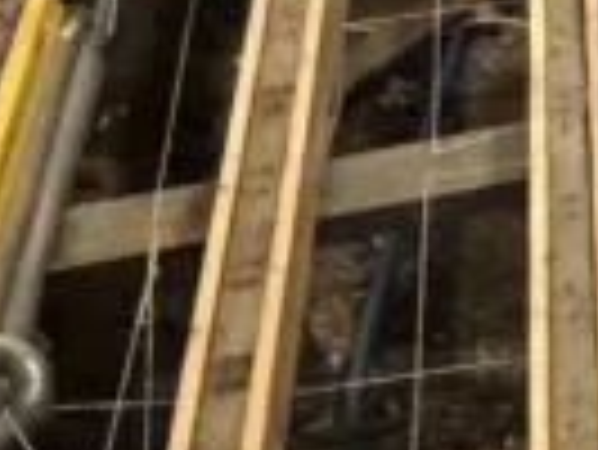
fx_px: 1867
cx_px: 1160
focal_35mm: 108
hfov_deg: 15.1
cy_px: -63
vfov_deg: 13.4
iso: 1250
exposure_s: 1/50
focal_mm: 2.22
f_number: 2.2
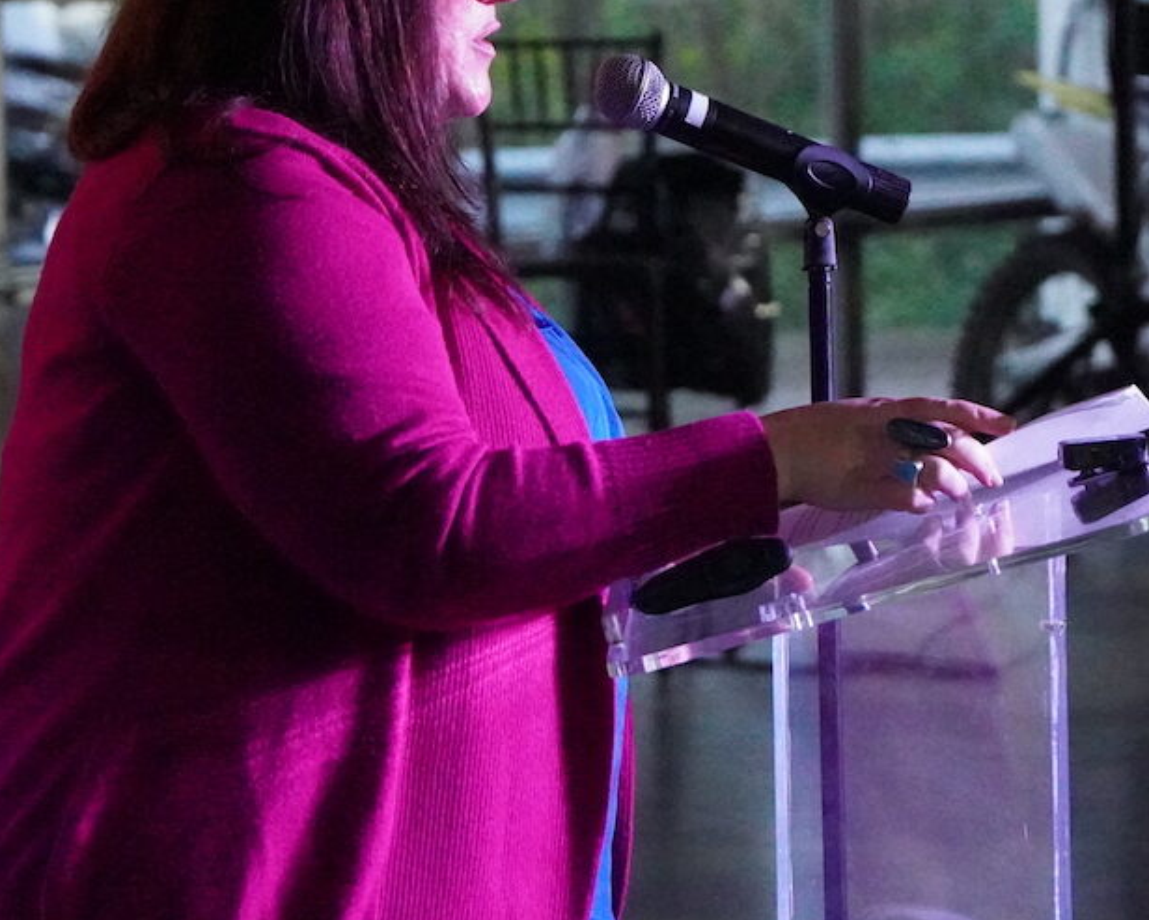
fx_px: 6530
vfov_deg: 8.0
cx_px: 509
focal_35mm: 192
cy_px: 177
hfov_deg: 10.1
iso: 20000
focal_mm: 70
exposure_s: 1/400
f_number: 4
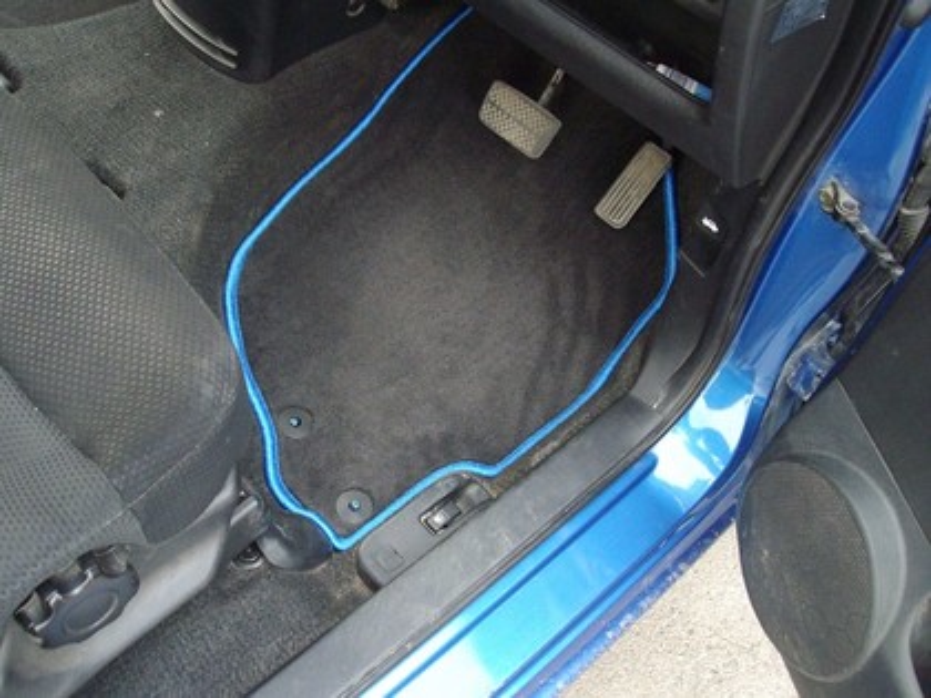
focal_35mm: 36
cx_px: 466
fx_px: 968
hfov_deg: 51.4
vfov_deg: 39.7
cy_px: 349
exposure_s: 1/50
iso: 320
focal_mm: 6
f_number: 2.7
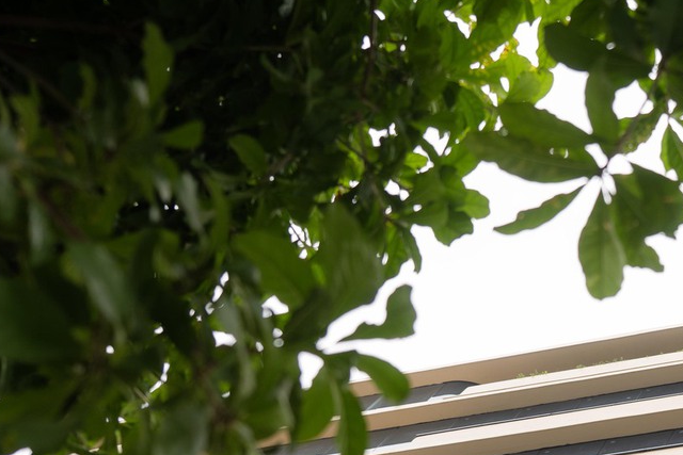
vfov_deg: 18.0
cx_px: 682
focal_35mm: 75
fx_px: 1423
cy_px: 357
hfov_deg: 25.6
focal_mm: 24
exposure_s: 1/400
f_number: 2.8
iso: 100
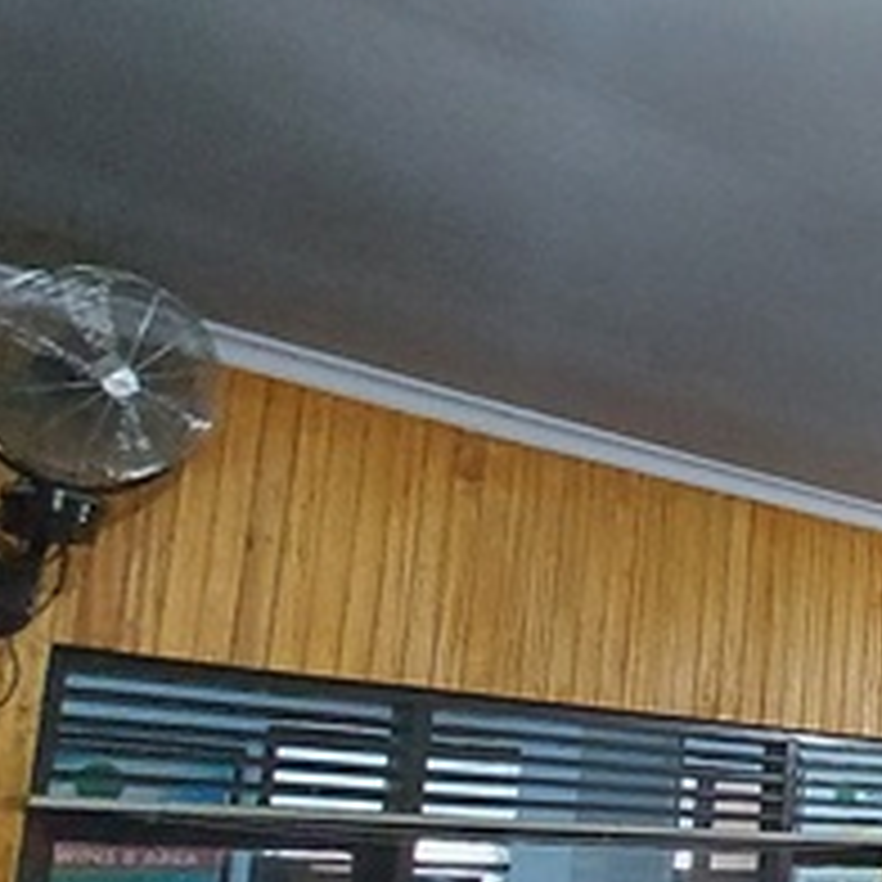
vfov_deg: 35.3
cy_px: 657
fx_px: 1355
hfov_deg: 21.2
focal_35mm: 47
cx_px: 1638
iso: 400
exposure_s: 1/25
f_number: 2.2
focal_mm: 1.74
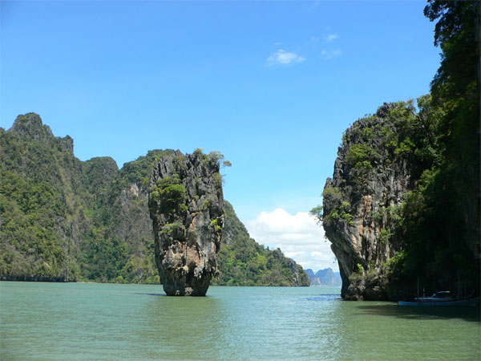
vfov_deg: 40.7
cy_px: 180
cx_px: 240
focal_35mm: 35
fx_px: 486
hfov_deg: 52.6
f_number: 4
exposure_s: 1/400
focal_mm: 4.6
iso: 80
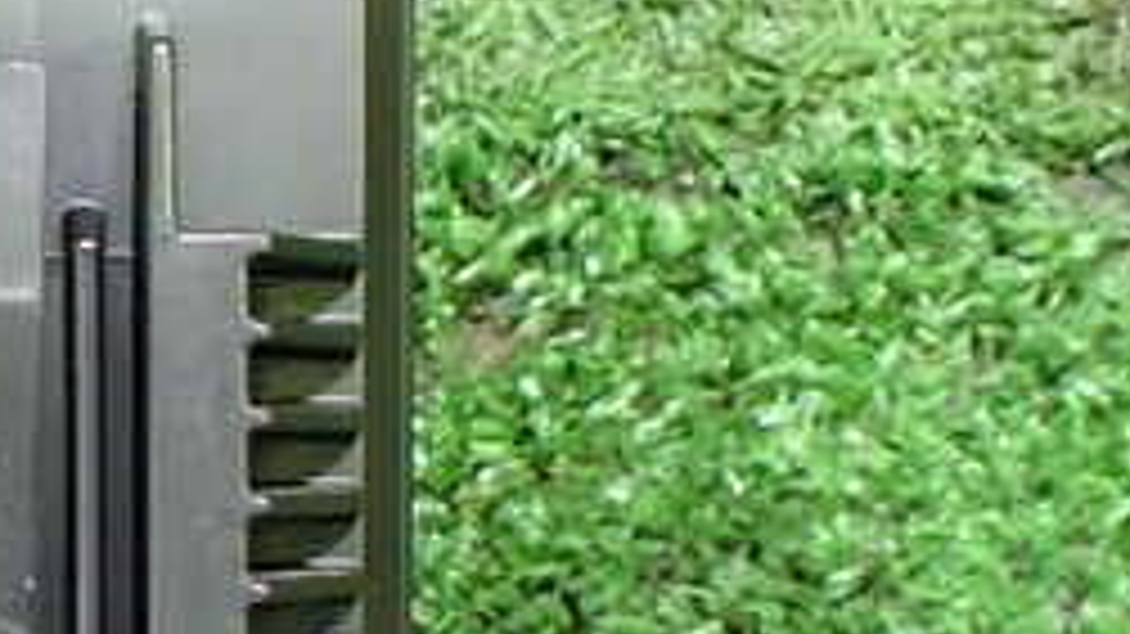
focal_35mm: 78
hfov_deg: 25.4
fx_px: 2336
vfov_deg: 15.3
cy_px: 544
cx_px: -81
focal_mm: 5.4
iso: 800
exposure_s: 1/50
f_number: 2.3
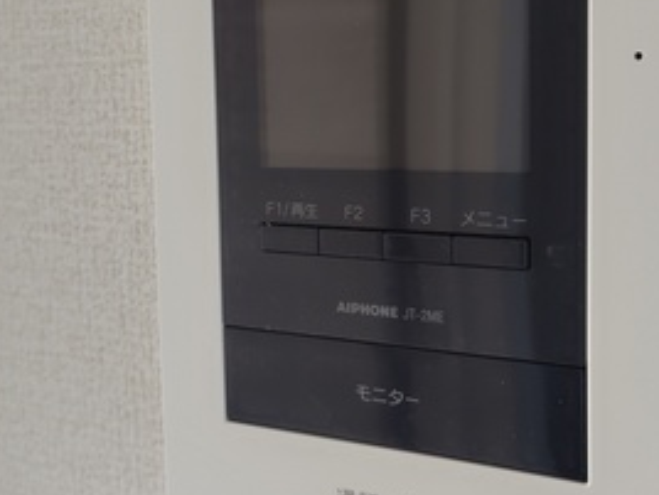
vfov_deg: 30.1
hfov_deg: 39.6
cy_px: 172
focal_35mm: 48
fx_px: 914
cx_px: 300
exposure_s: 1/60
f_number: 1.9
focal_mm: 5.6
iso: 307
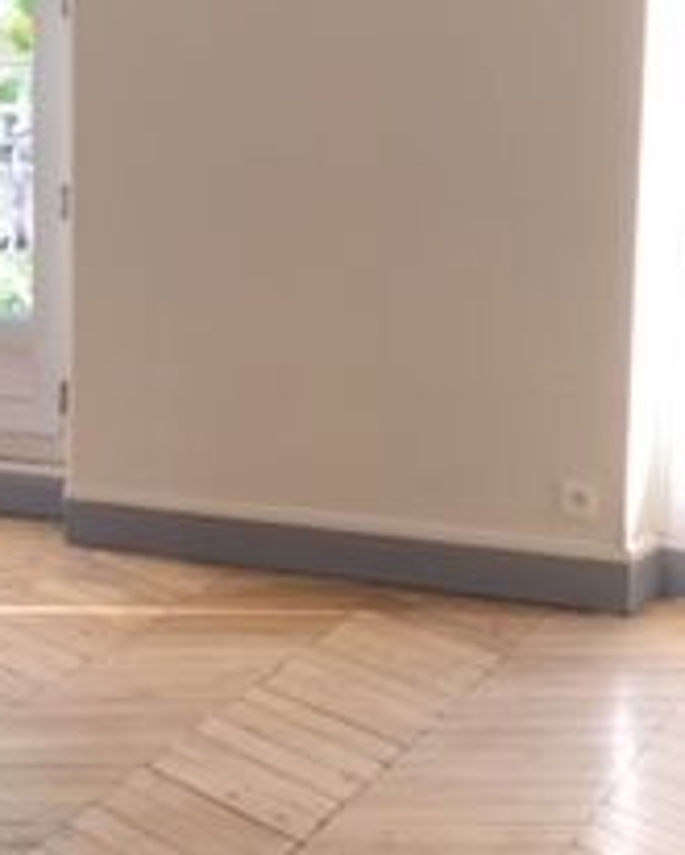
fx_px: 2228
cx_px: -87
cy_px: 365
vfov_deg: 21.7
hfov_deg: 16.9
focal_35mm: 88
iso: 40
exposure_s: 1/50
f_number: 2.2
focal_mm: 4.15
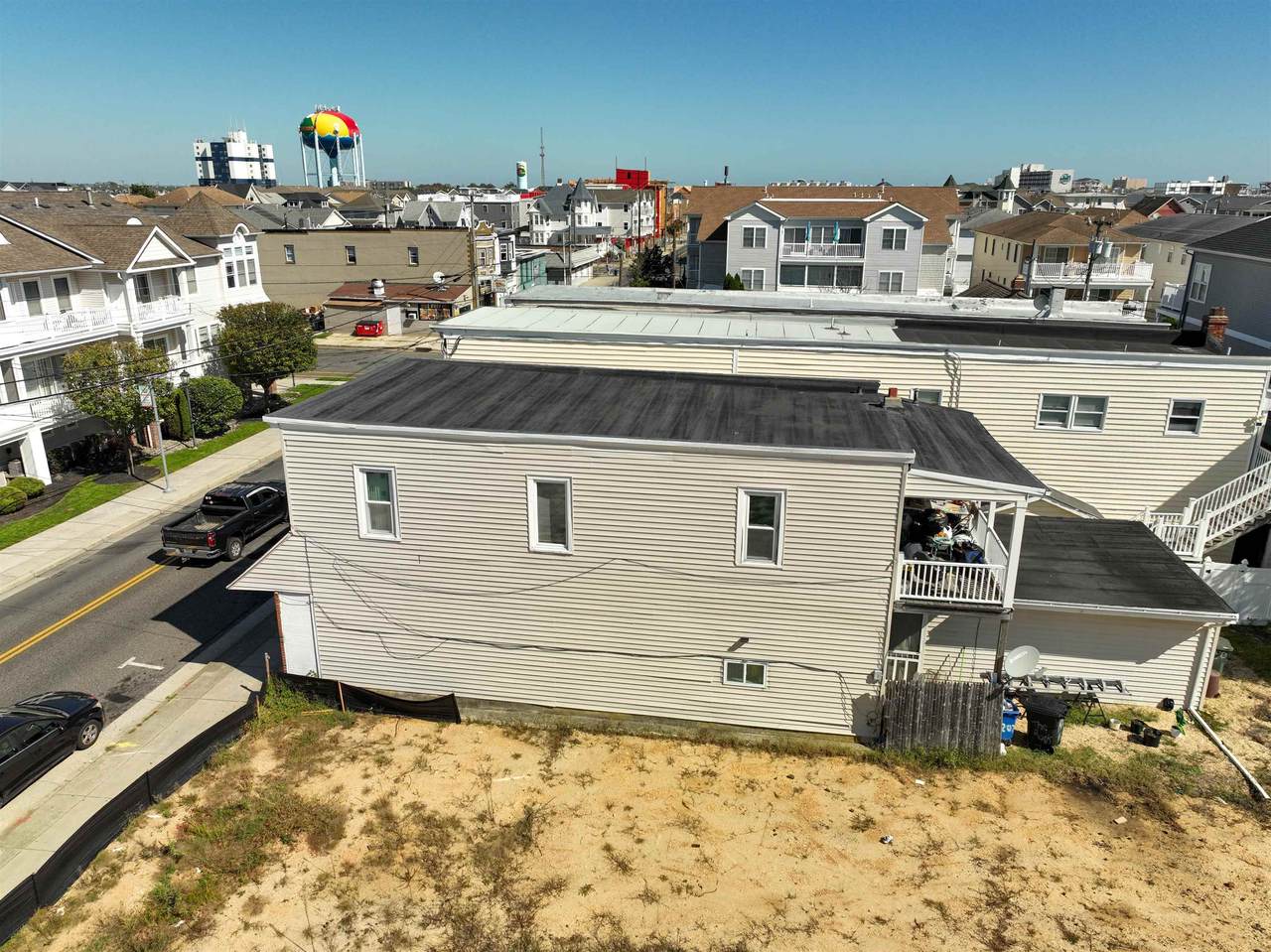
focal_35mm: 24
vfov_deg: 56.8
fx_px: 881
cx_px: 636
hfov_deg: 71.6
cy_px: 476
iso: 100
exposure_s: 1/2500
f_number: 2.8
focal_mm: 12.29
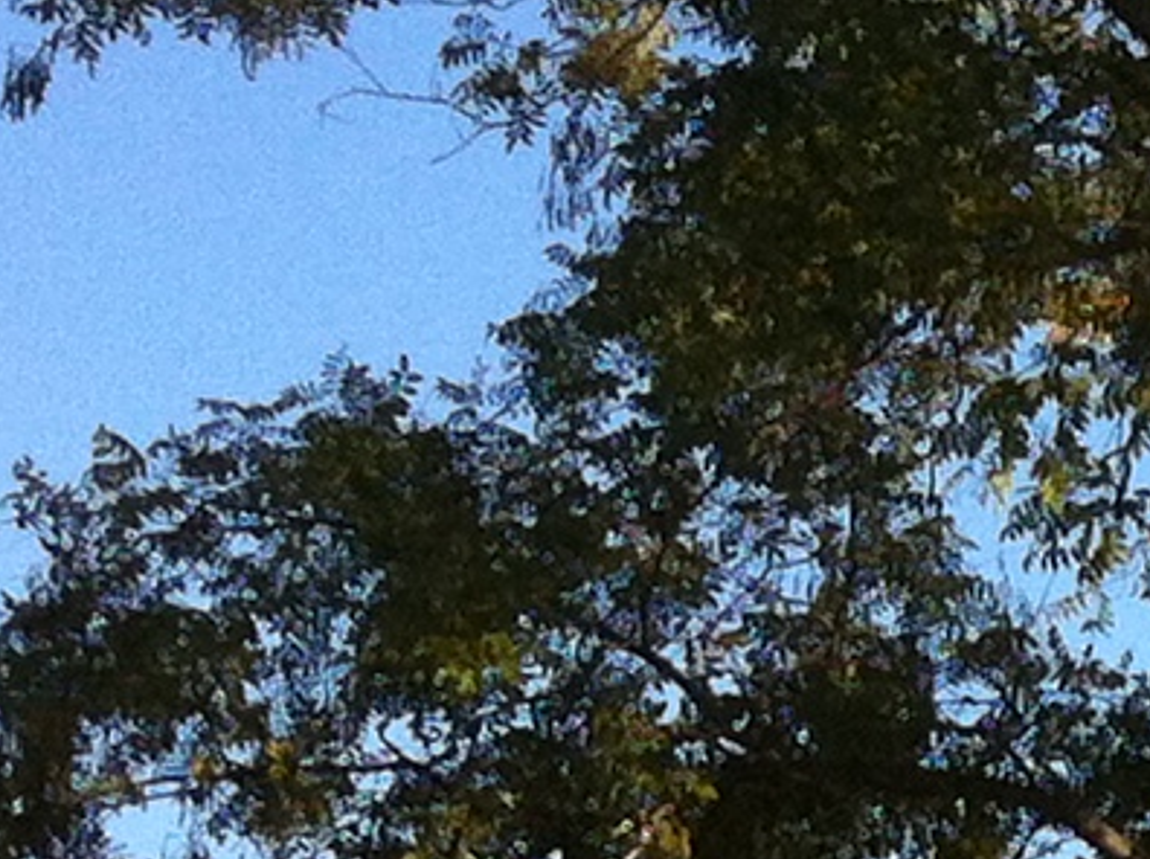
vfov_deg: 6.4
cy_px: 1460
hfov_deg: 7.5
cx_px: 3557
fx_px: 7599
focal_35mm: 229
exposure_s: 1/559
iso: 80
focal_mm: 3.85
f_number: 2.8
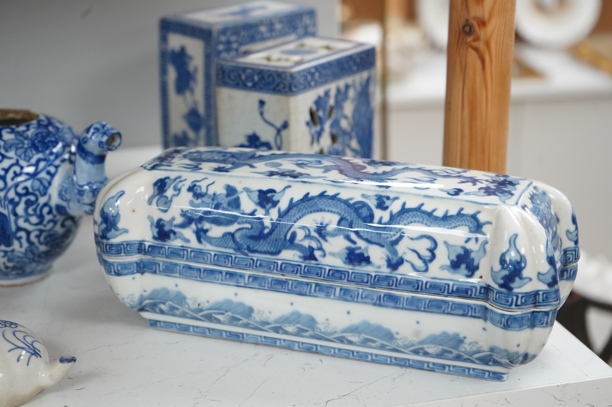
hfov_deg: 28.9
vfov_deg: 19.4
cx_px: 306
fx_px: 1189
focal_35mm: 70
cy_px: 204
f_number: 5.6
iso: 2500
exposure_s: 1/160
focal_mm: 70
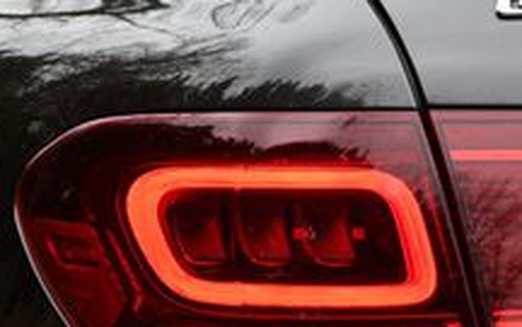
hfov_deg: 4.5
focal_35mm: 462
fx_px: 6573
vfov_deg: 2.8
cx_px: 447
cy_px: 196
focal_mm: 102
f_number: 5.6
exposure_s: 1/250
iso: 220
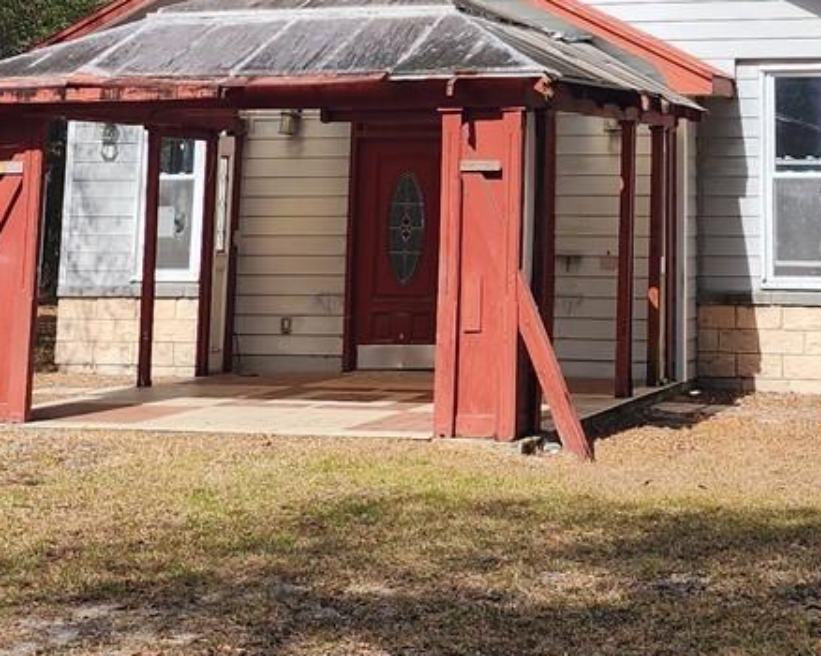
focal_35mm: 82
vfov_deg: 17.7
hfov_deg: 22.9
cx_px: 667
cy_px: -148
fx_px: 1992
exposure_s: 1/1000
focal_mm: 6.4
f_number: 1.8
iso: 12
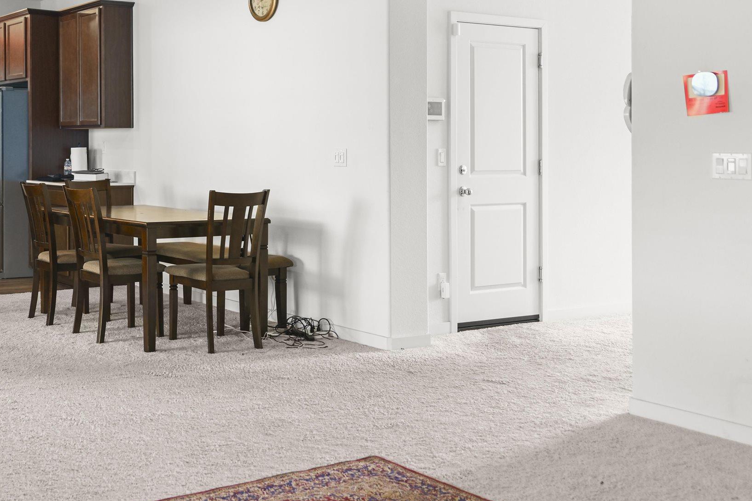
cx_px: 81
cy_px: 147
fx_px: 940
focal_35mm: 45
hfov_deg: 40.5
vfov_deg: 29.5
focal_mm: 24
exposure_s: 1/10
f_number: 2.8
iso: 125
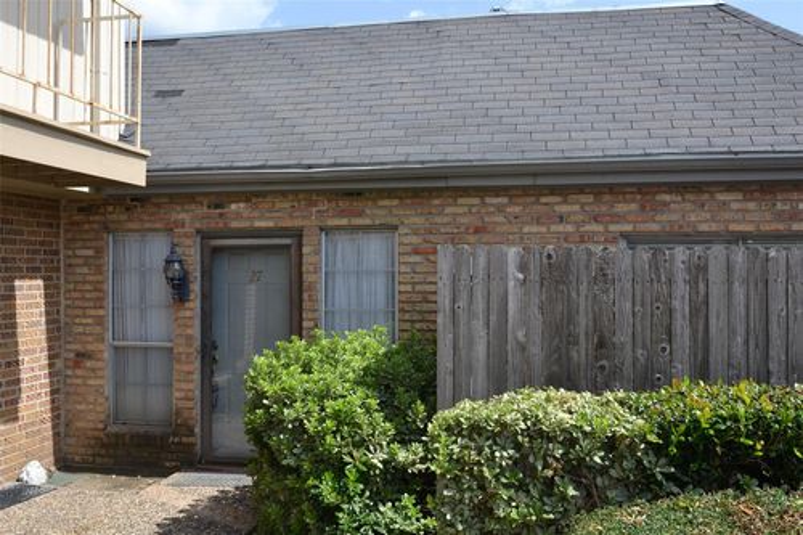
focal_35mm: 30
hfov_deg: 61.9
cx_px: 402
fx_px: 669
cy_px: 268
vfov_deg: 43.6
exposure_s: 1/200
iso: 100
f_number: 7.1
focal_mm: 20
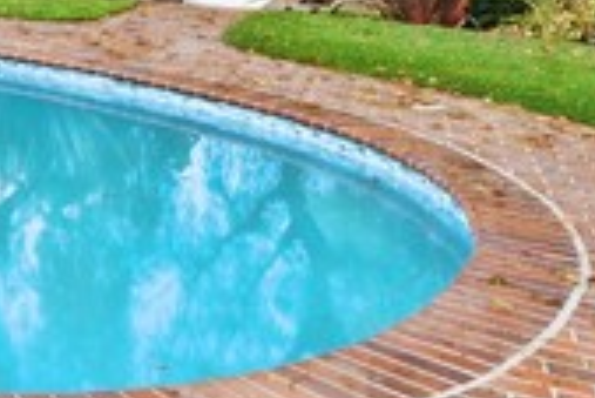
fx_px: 1042
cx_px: -468
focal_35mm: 63
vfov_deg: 19.6
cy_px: -144
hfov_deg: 21.4
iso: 250
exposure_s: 1/60
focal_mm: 8
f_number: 7.1
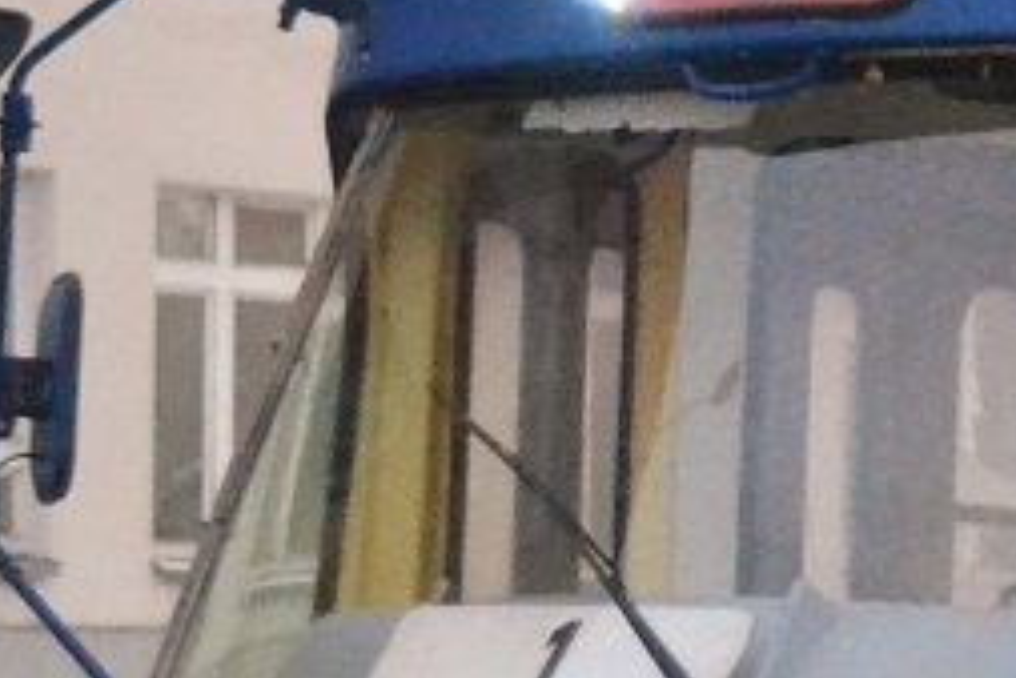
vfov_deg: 6.0
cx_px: 2628
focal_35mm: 230
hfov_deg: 8.1
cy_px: 269
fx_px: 6495
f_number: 4.2
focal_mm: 26
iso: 3200
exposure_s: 1/500
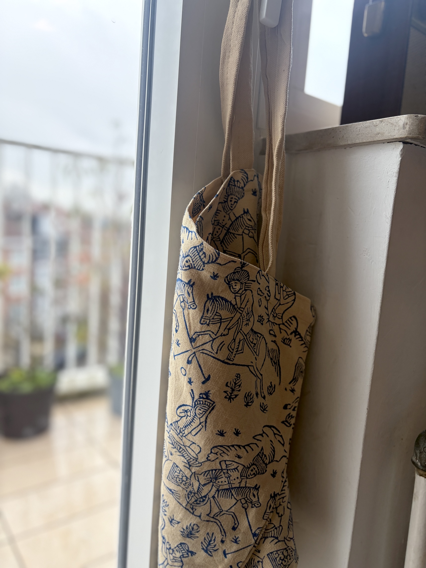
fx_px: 427
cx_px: 213
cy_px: 284
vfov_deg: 67.3
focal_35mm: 26
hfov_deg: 53.1
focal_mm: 5.96
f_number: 1.6
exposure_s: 1/225
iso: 125
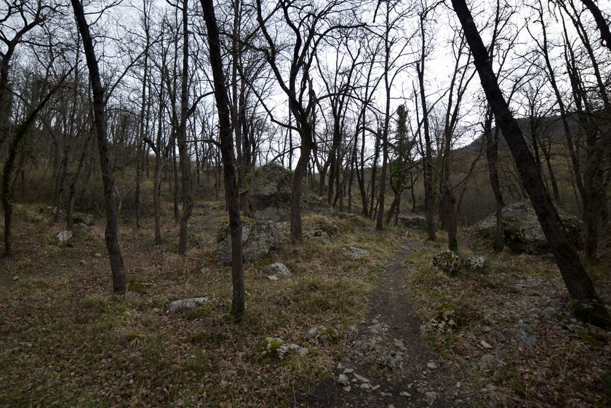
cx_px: 287
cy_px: 171
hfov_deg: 89.9
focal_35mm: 18
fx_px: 306
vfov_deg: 67.0
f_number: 2.8
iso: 100
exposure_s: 1/250
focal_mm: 14
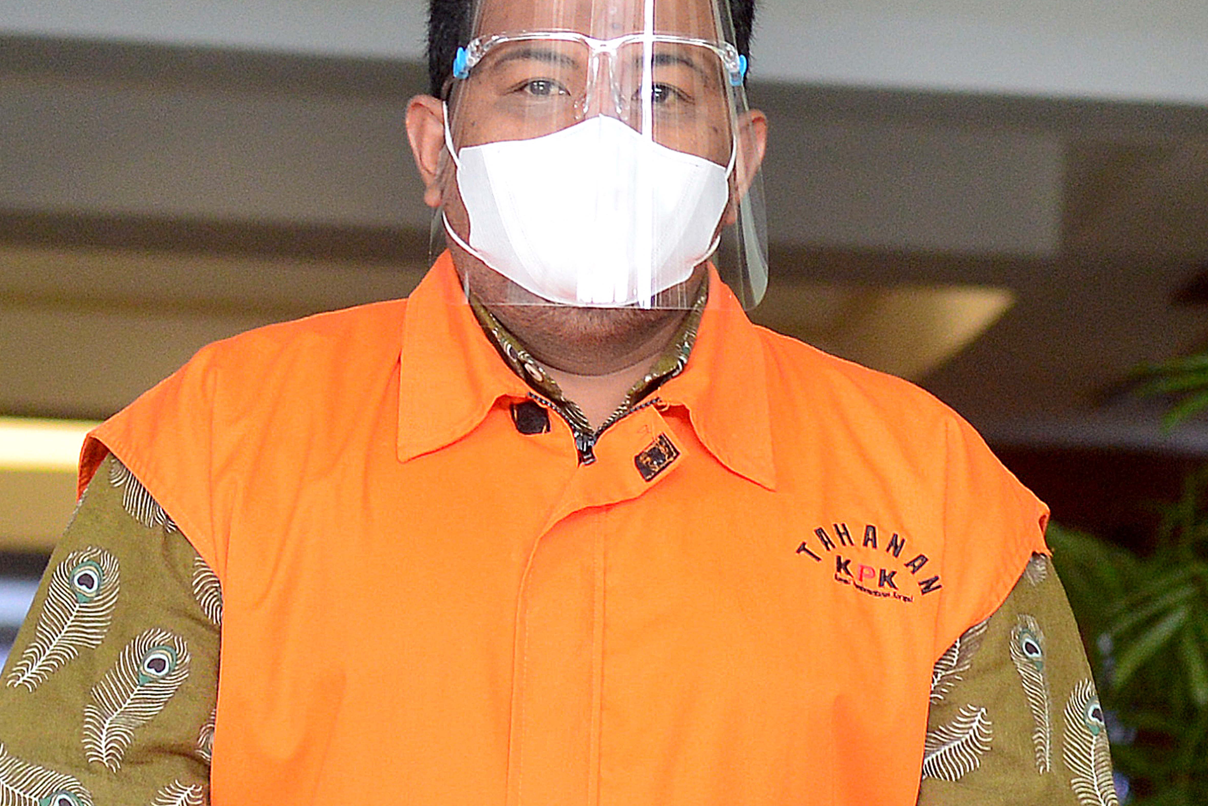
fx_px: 4297
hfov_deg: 16.0
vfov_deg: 10.7
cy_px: 307
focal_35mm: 128
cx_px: 546
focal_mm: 100
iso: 1000
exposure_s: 1/160
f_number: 5
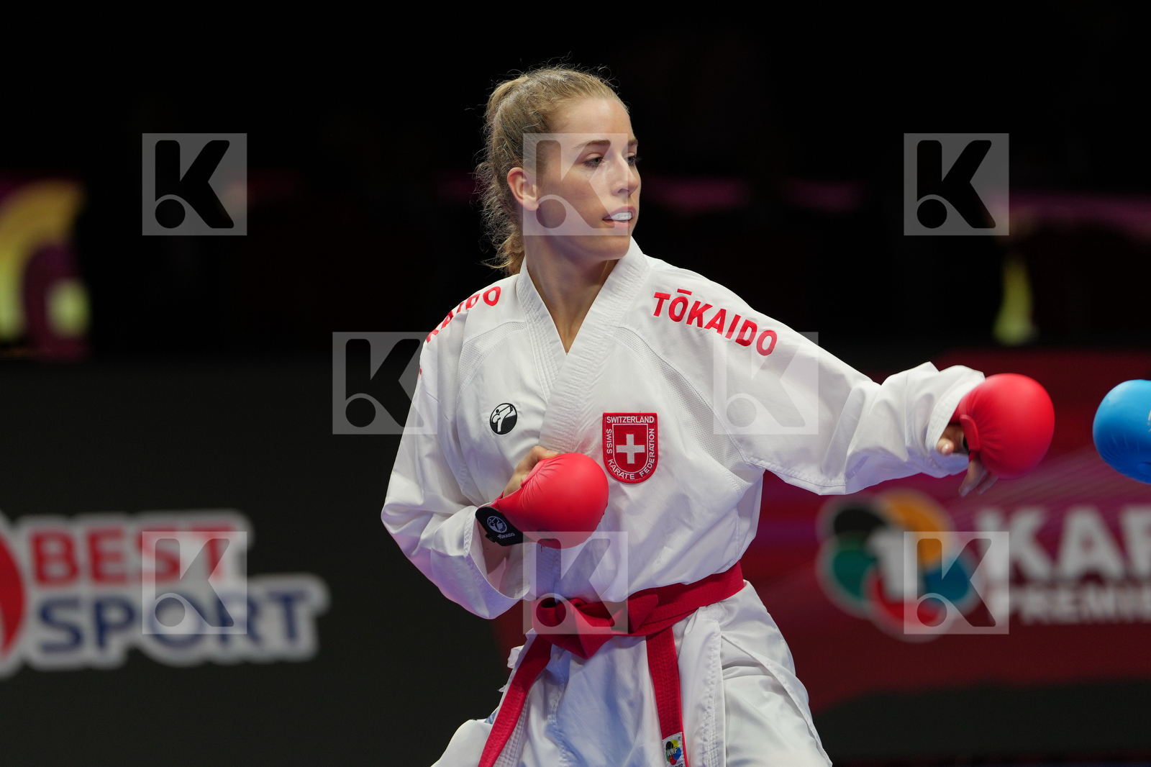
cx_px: 576
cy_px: 384
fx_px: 9589
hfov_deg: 6.9
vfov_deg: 4.6
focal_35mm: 300
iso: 320
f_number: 2.8
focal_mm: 200
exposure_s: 1/1000
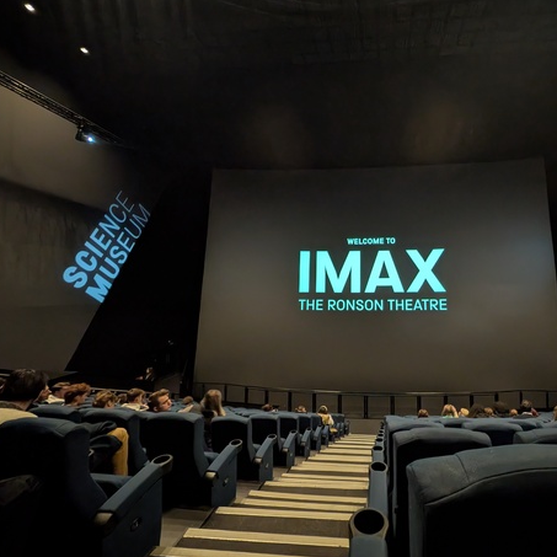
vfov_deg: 91.1
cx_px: 360
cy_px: 272
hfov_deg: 88.6
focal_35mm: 15
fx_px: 273
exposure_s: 1/22.2
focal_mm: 2.23
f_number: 1.95
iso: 734
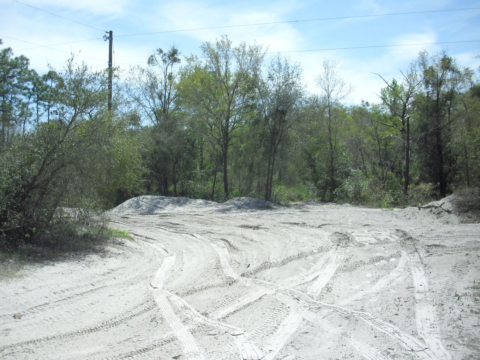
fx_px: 555
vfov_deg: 36.0
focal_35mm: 40
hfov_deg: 46.8
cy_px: 181
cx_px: 239
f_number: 8
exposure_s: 1/250
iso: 100
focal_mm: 6.2
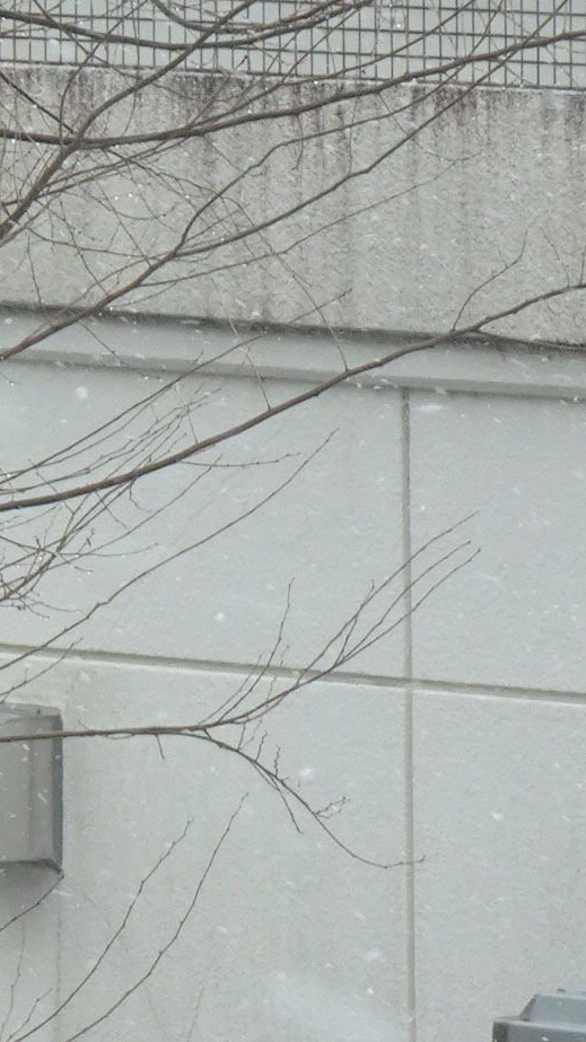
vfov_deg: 3.0
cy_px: 1089
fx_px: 20199
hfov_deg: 1.7
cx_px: -384
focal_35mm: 731
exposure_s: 1/250
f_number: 6.3
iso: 250
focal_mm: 38.69
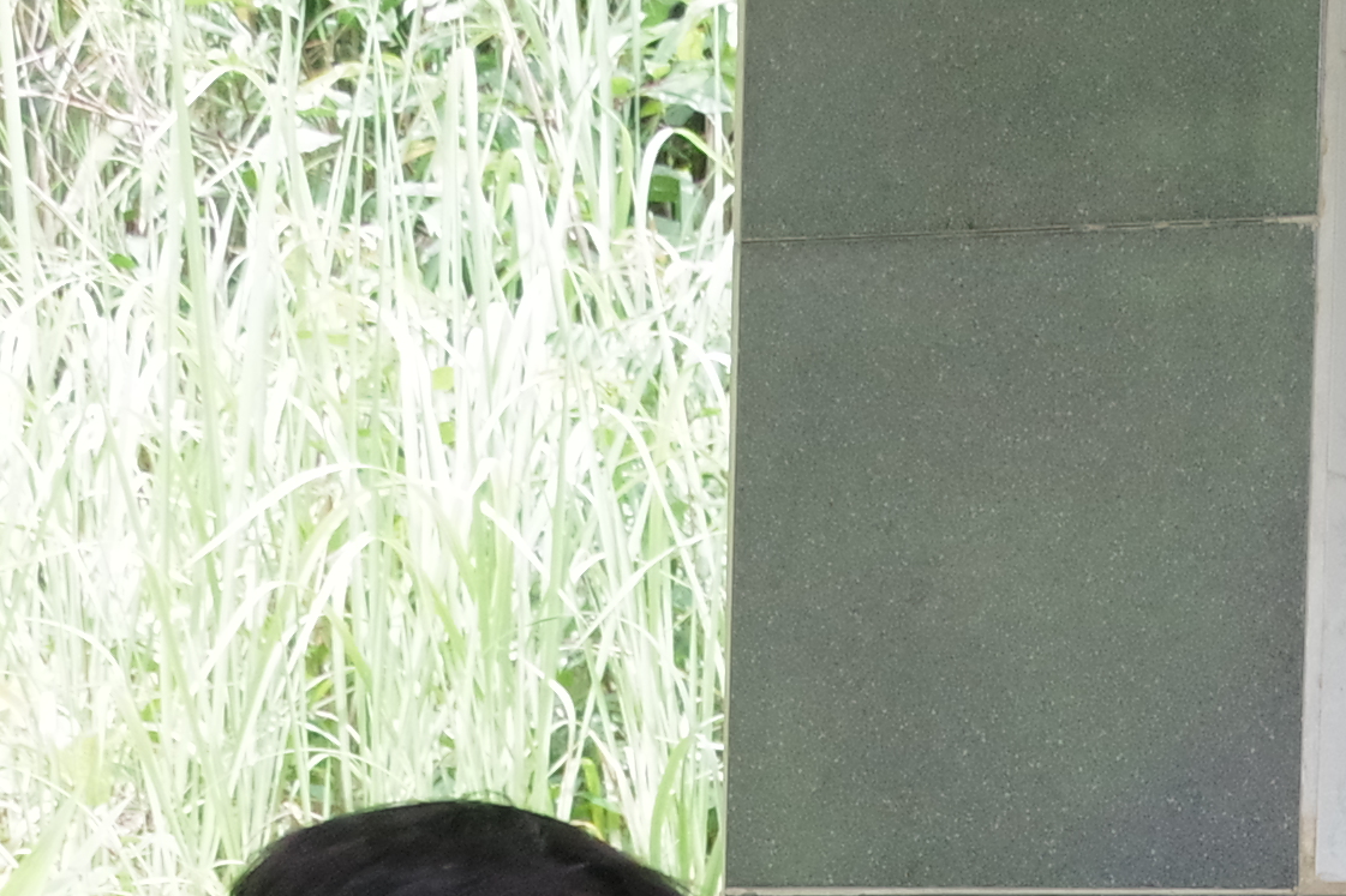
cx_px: 1309
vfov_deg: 6.5
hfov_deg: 10.0
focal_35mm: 205
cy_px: 1794
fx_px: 7663
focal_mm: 28
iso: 1600
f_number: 5.6
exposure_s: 1/400
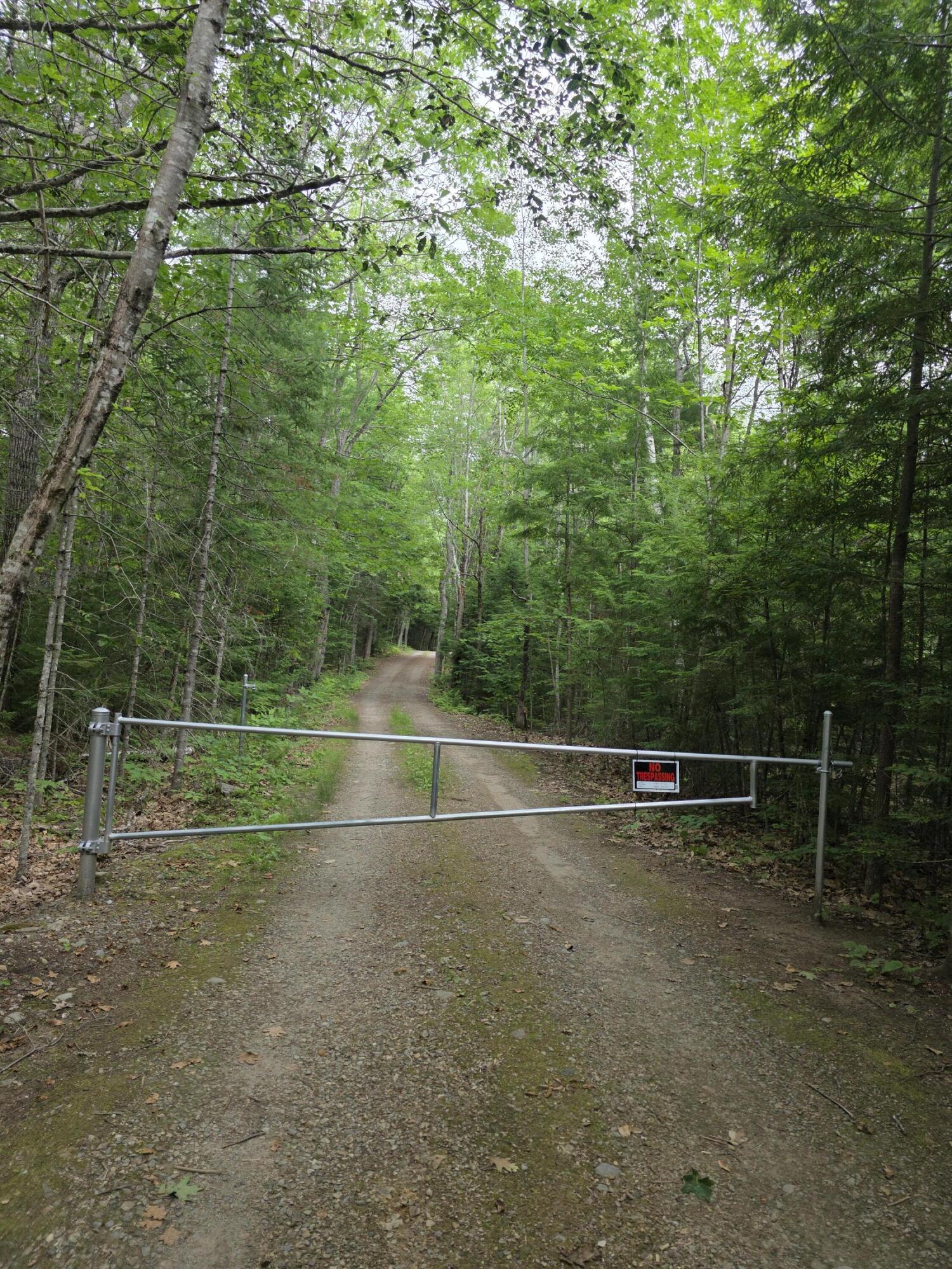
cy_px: 634
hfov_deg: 58.9
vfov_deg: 73.9
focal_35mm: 23
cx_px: 476
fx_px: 843
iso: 40
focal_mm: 6.3
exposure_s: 1/359
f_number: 1.7
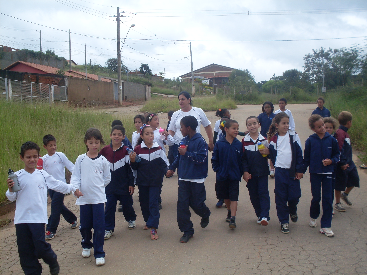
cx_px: 184
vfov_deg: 37.7
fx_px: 403
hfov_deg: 49.0
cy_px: 138
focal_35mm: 38
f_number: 8.4
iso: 80
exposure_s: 1/125
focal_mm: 6.3
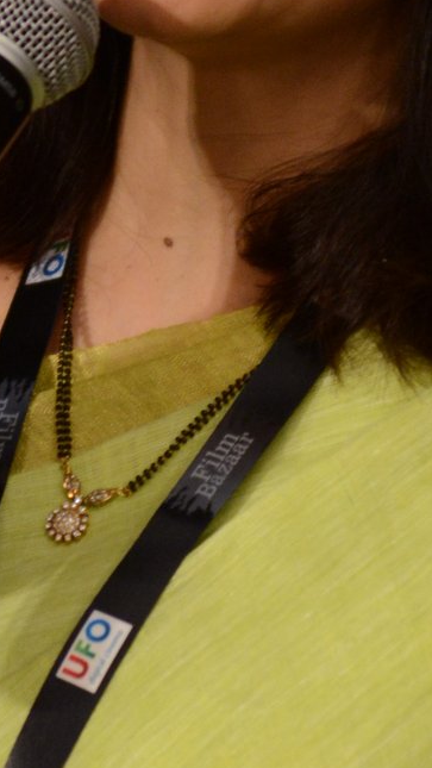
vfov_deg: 2.8
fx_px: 15878
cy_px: 404
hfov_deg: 1.6
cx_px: 111
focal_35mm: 780
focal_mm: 200
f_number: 2.8
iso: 2000
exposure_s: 1/160
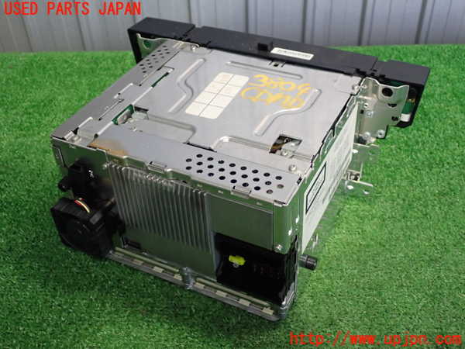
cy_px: 174
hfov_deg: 45.8
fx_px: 551
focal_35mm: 41
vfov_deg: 35.1
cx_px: 232
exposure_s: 1/40
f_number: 2.8
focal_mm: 7.31
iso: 500
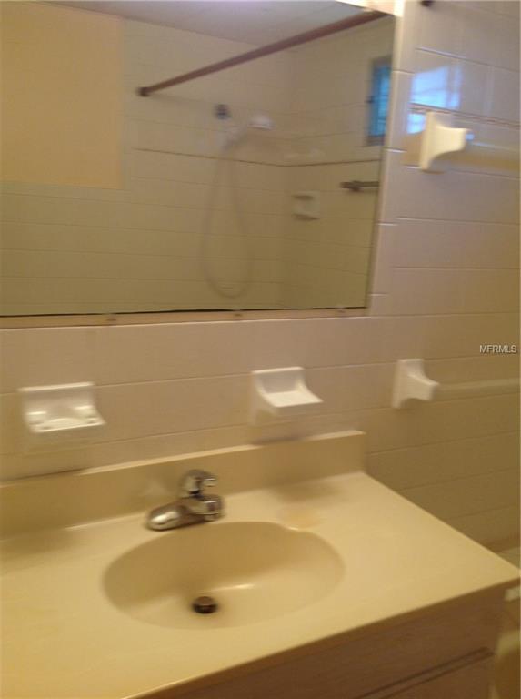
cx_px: 260
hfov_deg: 40.6
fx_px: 705
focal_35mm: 35
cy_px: 350
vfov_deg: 52.7
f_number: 2.4
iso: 64
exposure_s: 1/30
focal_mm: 4.28
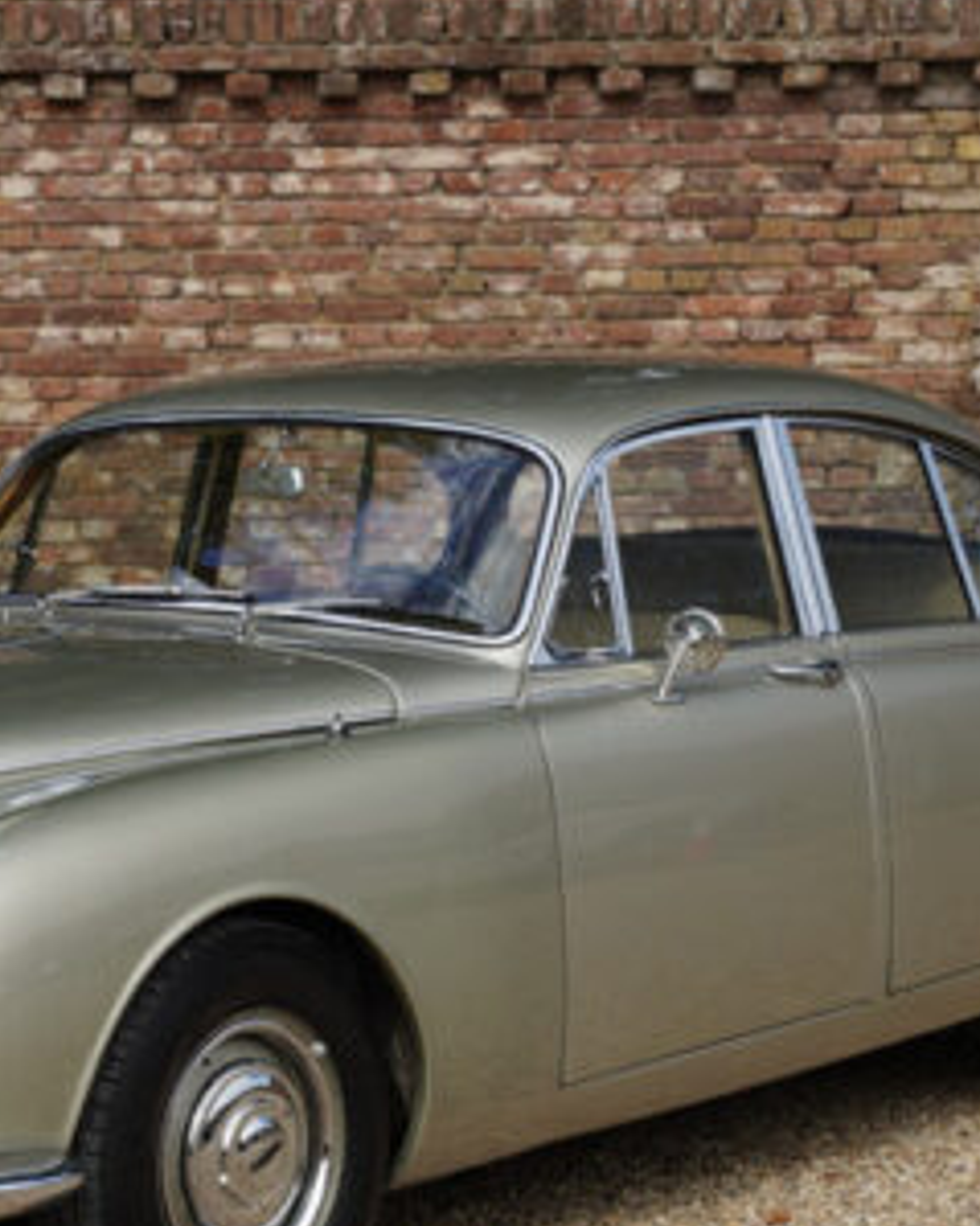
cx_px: 242
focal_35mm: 115
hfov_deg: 13.3
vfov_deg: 16.7
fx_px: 4185
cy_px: 730
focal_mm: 61.2
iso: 100
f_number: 5.6
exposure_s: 1/200
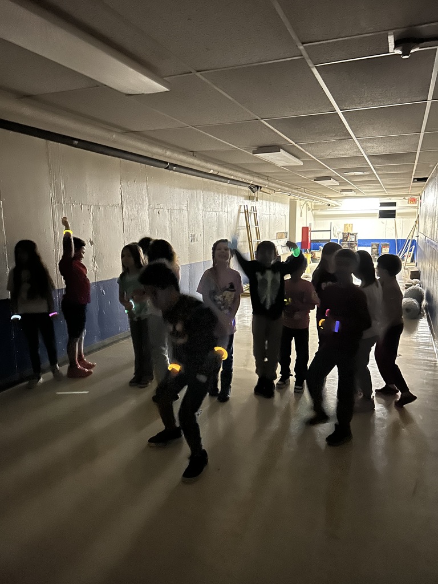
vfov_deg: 67.3
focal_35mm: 26
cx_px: 219
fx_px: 439
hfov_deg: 53.1
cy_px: 292
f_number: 1.5
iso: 1000
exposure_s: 1/20
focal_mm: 5.7
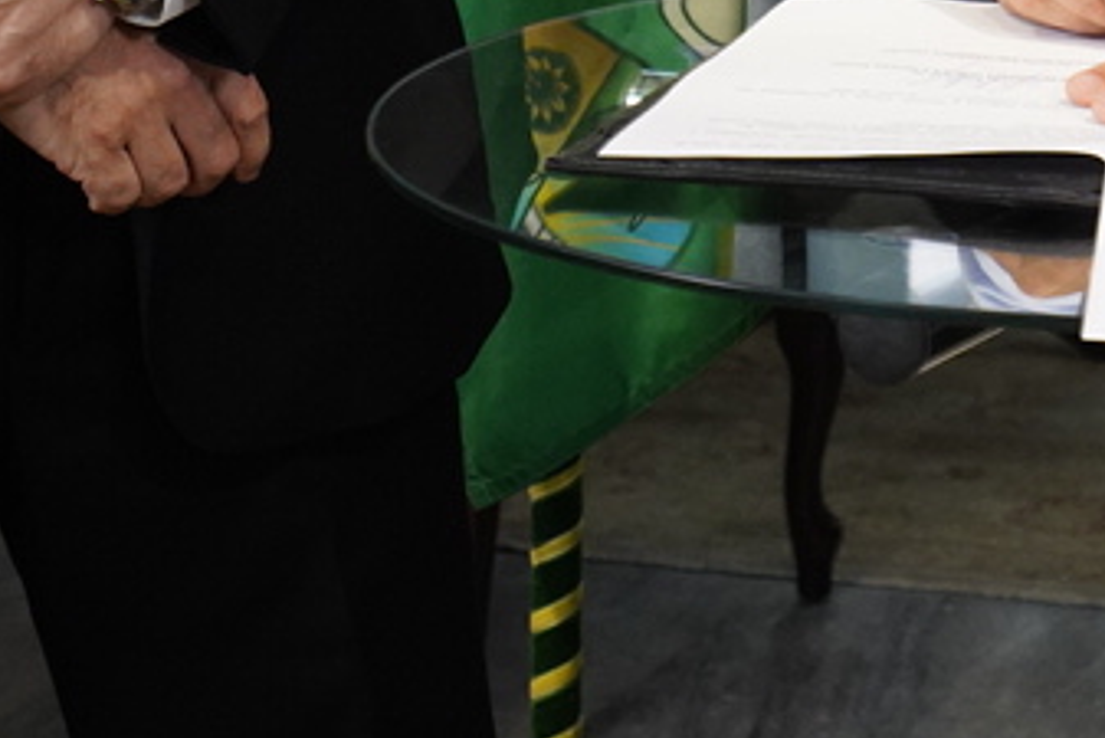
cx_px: 1784
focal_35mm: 168
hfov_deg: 11.6
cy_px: -403
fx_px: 5159
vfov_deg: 8.0
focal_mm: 35
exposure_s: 1/125
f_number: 4.5
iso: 1600
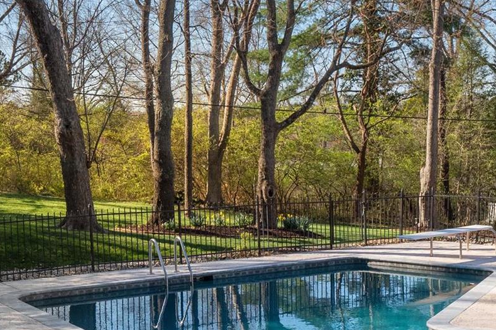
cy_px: 224
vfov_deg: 18.6
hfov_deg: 27.5
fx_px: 1006
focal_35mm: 73
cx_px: 349
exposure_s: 1/400
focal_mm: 18
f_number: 8
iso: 400
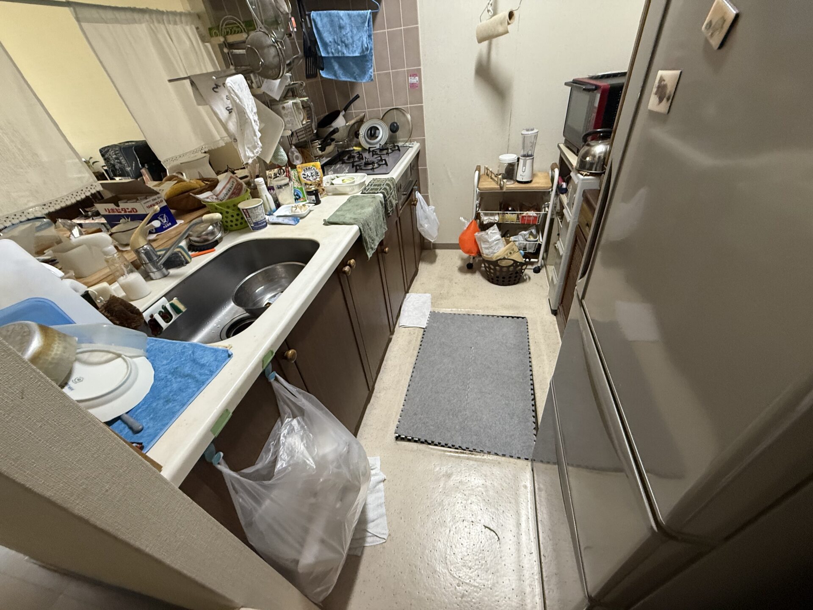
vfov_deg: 85.7
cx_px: 406
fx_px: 329
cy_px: 305
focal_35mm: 14
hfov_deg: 102.1
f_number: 2.2
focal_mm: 2.22
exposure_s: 1/60
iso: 320
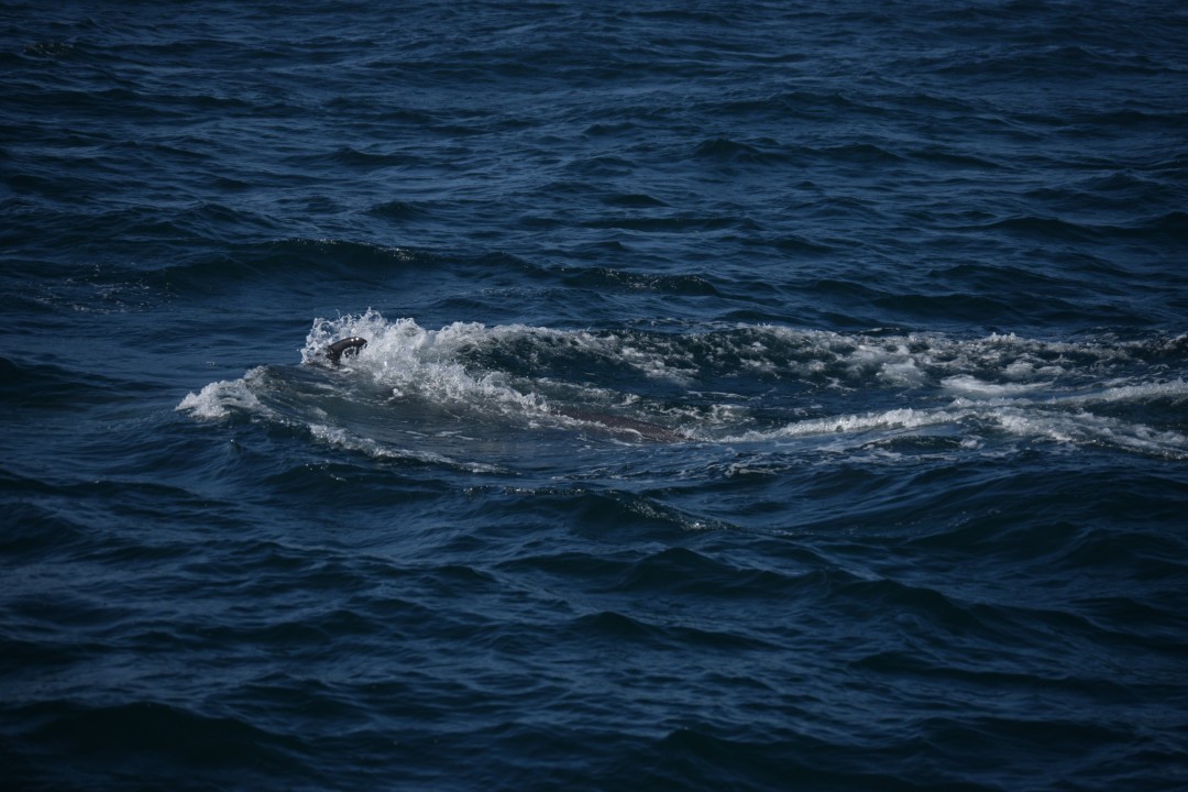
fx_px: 5940
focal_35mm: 180
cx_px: 594
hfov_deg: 11.4
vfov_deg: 7.6
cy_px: 396
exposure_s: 1/4000
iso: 200
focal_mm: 120
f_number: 4.8
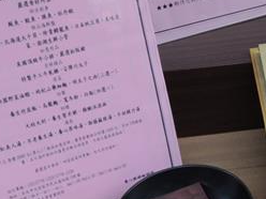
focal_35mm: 62
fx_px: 476
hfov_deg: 30.0
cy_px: 40
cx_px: 233
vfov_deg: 23.3
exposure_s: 1/80
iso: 100
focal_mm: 4.3
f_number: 2.8
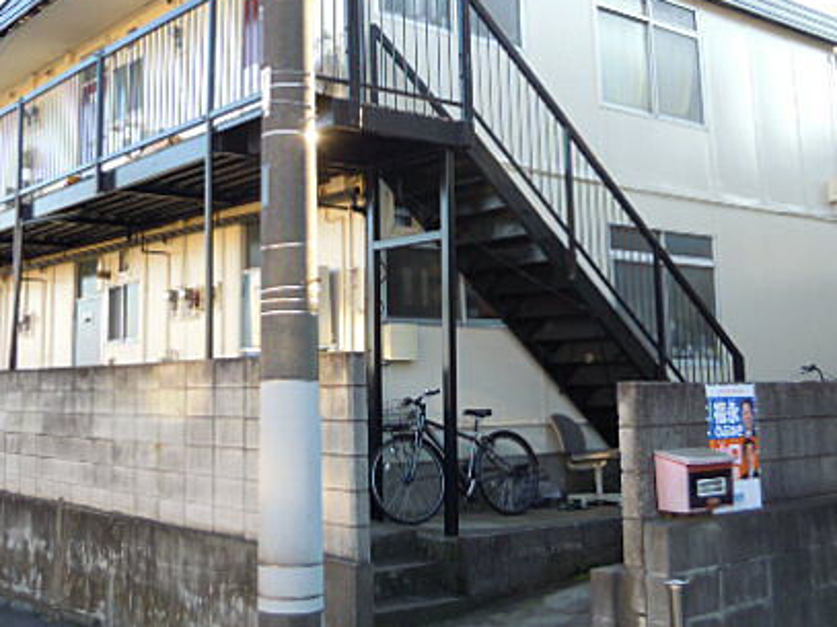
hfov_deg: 42.8
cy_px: 201
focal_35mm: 44
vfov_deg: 32.5
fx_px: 1064
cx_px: 343
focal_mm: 5
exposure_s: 1/160
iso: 100
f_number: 2.7
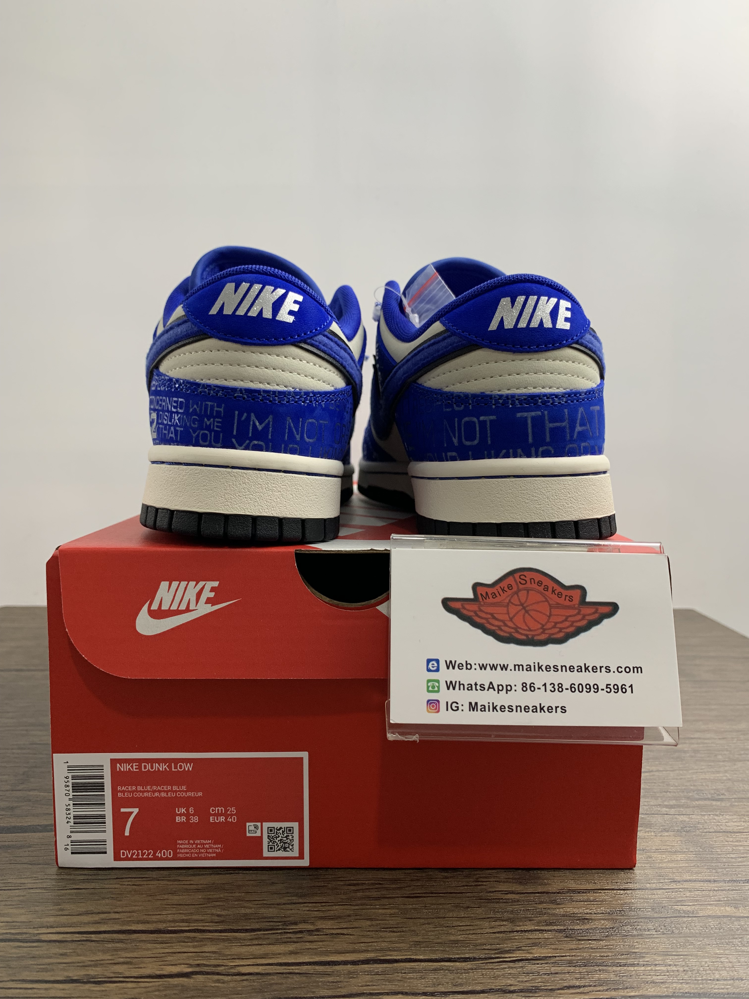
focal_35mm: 26
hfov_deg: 53.1
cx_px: 374
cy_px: 500
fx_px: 750
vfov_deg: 67.3
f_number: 1.8
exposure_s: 1/121
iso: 50
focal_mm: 4.25
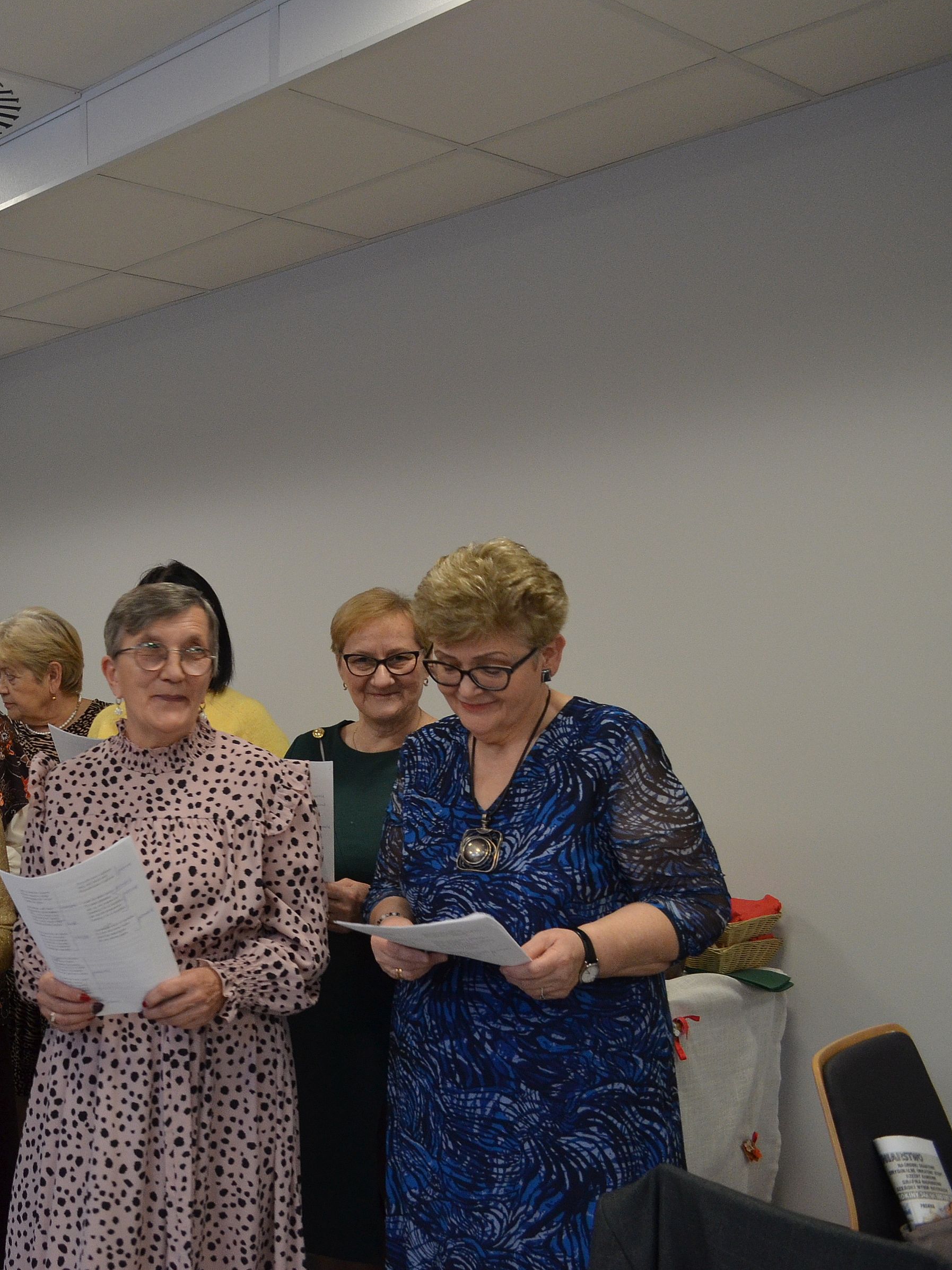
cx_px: 4
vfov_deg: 46.8
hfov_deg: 33.0
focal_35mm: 40
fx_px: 1467
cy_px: 647
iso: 800
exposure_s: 1/50
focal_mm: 18
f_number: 3.5
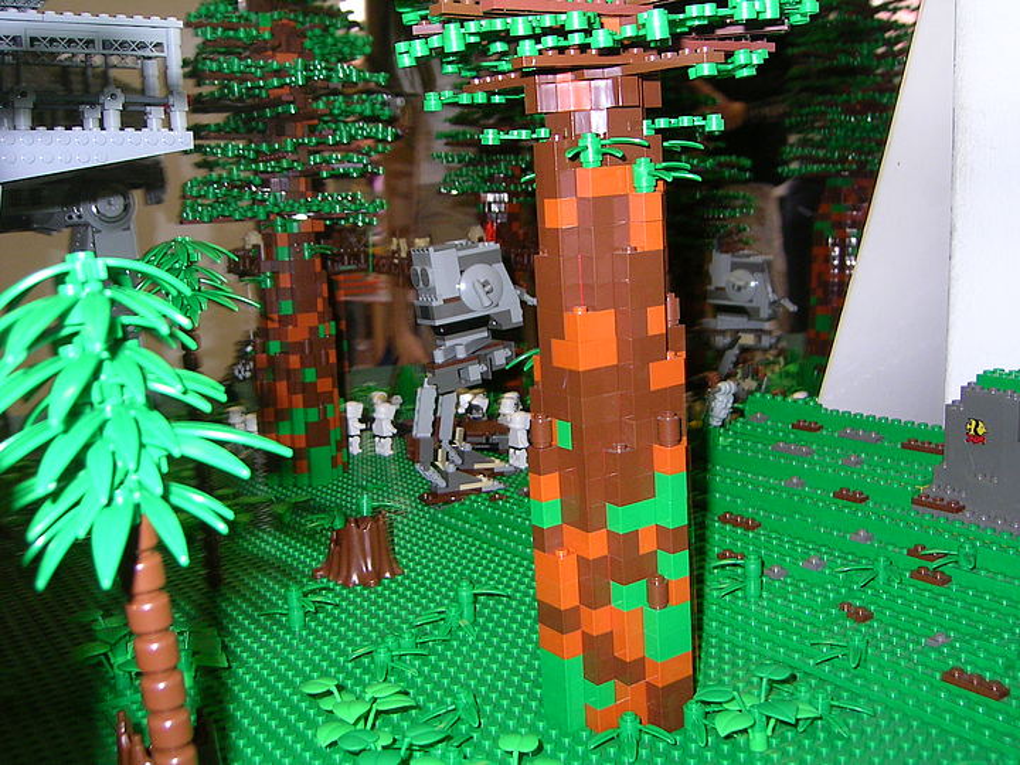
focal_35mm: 37
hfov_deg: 50.1
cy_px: 382
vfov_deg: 38.7
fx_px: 1090
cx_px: 510
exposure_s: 1/31.1
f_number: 2.9
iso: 100
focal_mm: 5.8
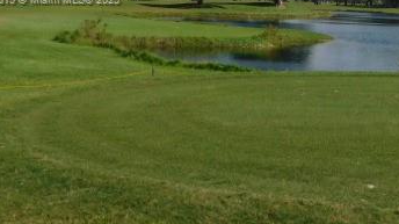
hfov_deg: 28.3
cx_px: 331
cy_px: 1
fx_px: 772
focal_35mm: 73
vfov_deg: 16.2
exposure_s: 1/640
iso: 125
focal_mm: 6.3
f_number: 7
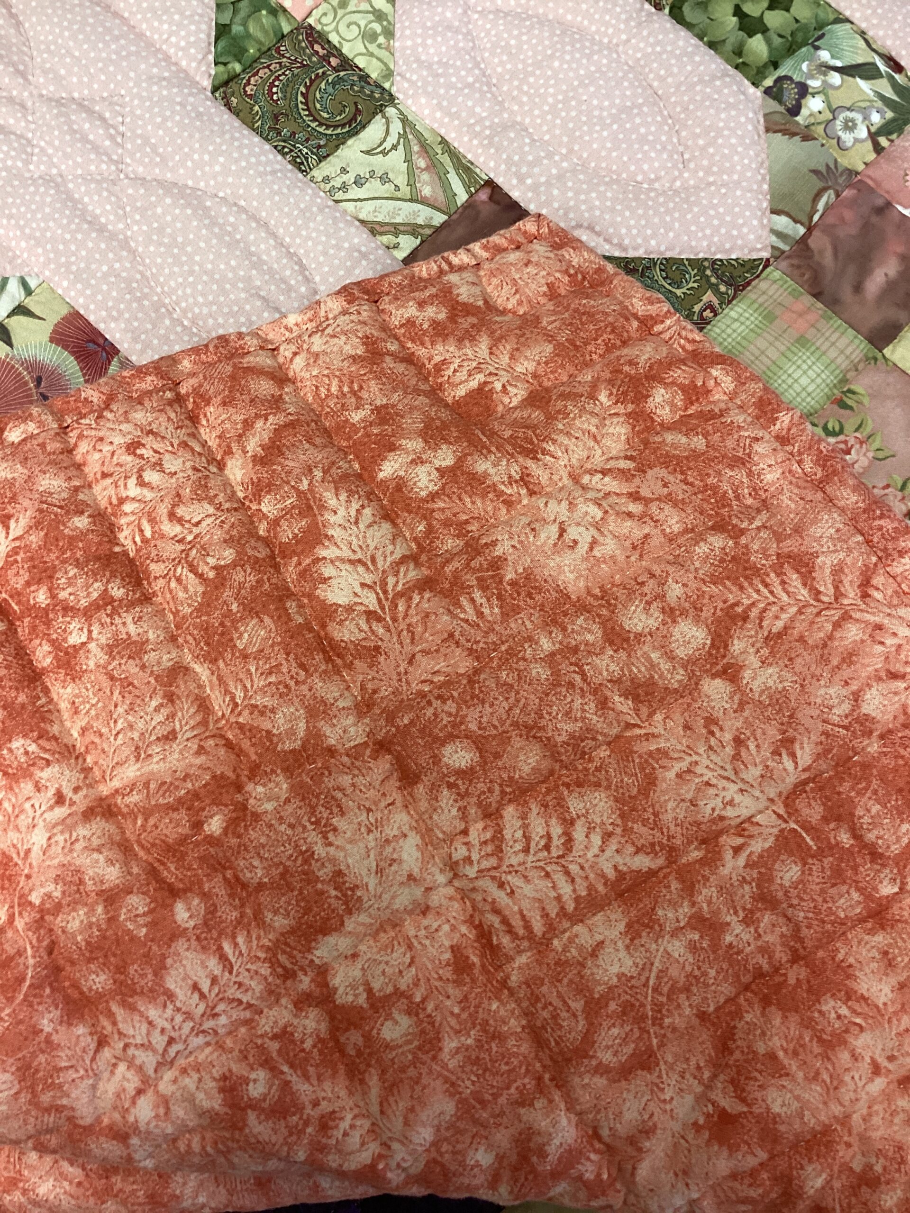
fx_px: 1087
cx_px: 455
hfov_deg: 45.4
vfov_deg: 58.4
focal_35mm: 31
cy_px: 606
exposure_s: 1/50
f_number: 2.4
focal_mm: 3.3
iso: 100
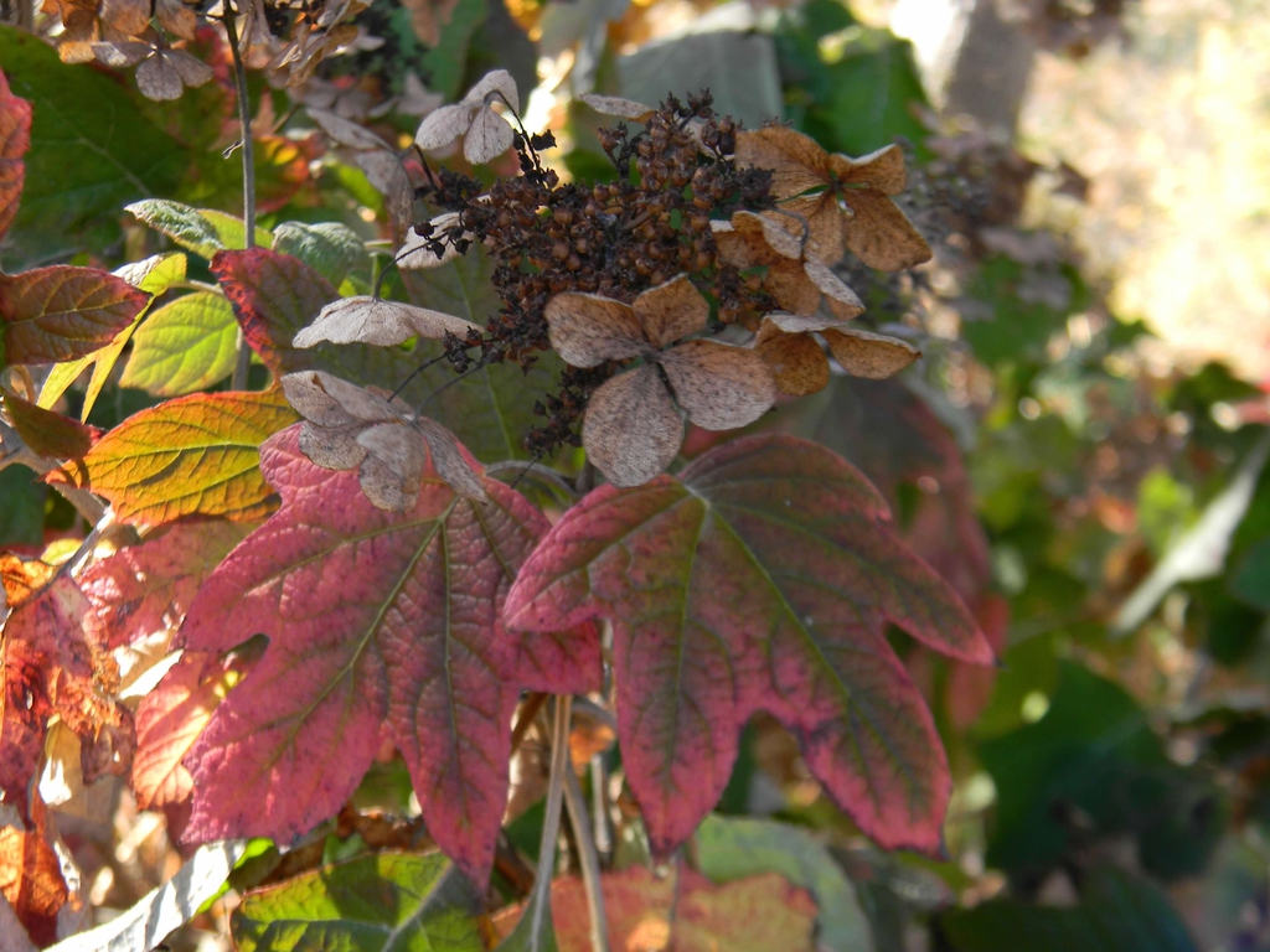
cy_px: 476
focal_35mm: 42
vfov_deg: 34.3
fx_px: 1541
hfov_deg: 44.8
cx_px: 635
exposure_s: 1/44.3
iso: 80
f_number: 4.1
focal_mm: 10.1
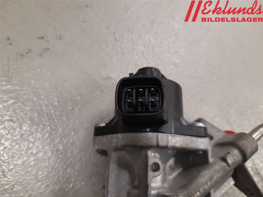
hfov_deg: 67.3
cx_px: 132
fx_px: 198
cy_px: 98
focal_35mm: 26
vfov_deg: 53.1
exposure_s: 1/50
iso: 160
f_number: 1.7
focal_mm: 3.93
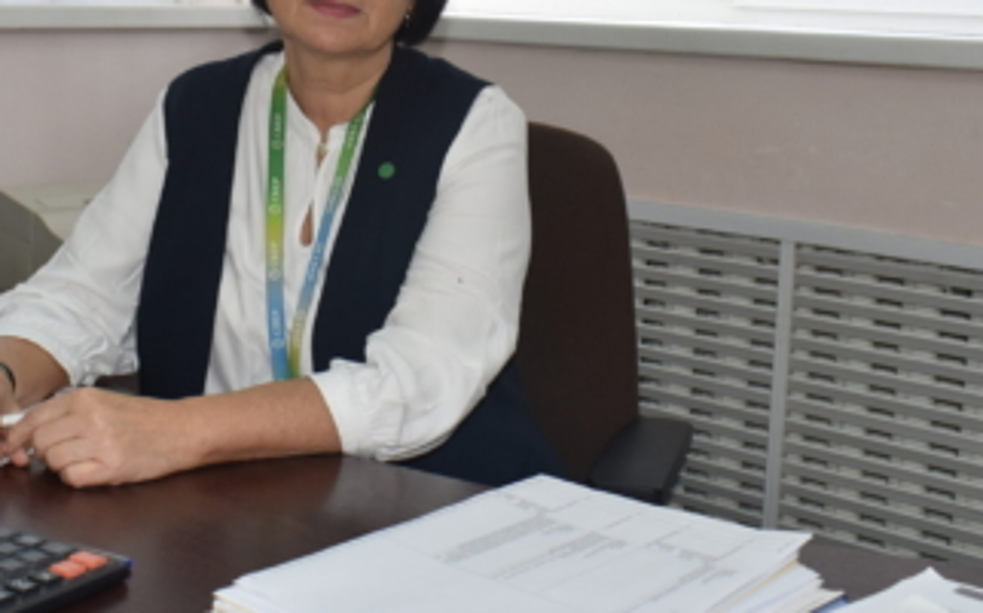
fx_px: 1526
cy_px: 149
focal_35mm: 57
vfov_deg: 22.5
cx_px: 360
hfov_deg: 35.5
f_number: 5.6
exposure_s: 1/125
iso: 450
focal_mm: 20
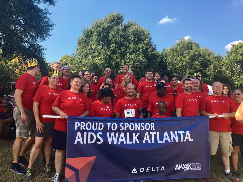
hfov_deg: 61.7
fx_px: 204
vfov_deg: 48.2
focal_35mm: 29
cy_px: 91
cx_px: 122
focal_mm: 4.15
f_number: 2.2
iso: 25
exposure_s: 1/574
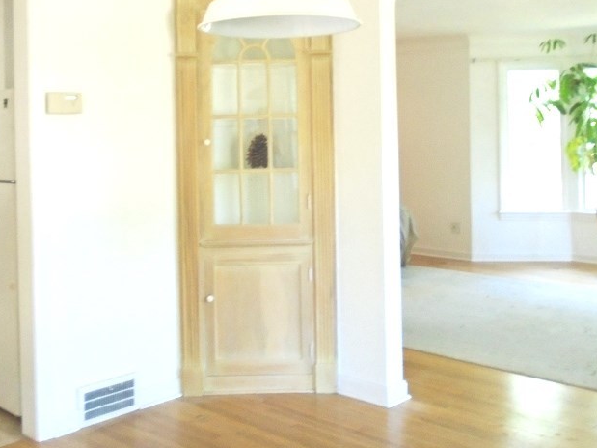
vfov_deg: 33.1
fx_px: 741
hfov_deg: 43.8
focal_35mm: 43
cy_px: 131
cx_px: 267
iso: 160
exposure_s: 1/30
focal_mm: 4.6
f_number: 3.2
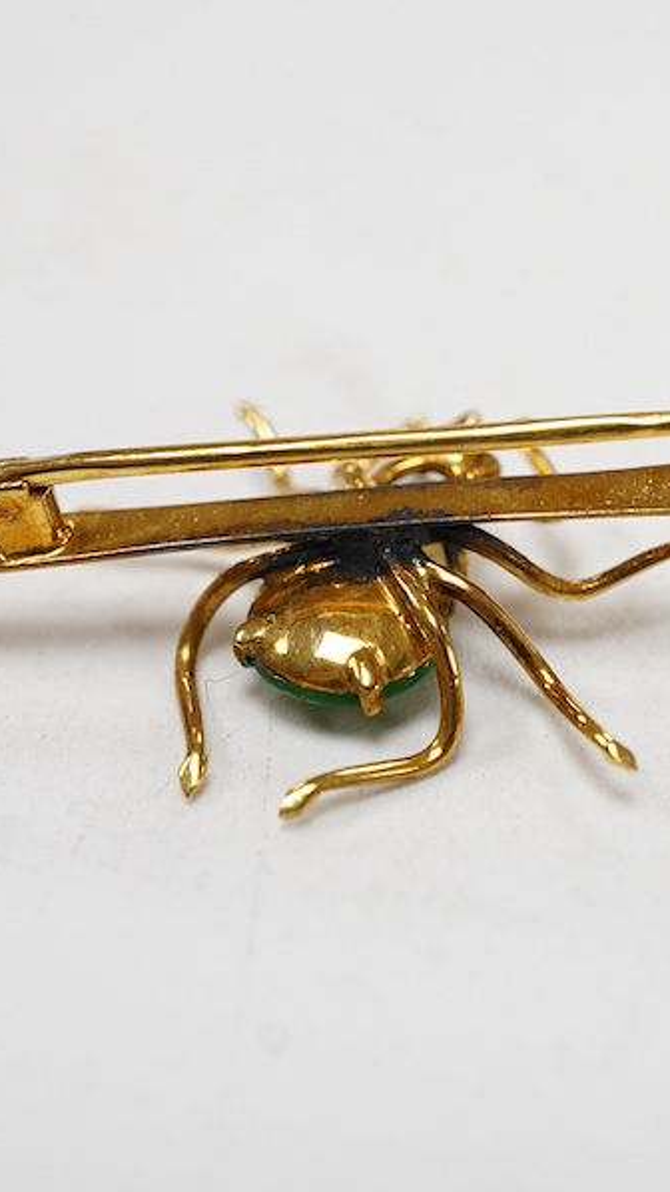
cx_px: 377
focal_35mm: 71
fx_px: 2244
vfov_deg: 29.8
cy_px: 596
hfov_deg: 17.0
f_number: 11
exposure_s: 1/125
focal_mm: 30
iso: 1250
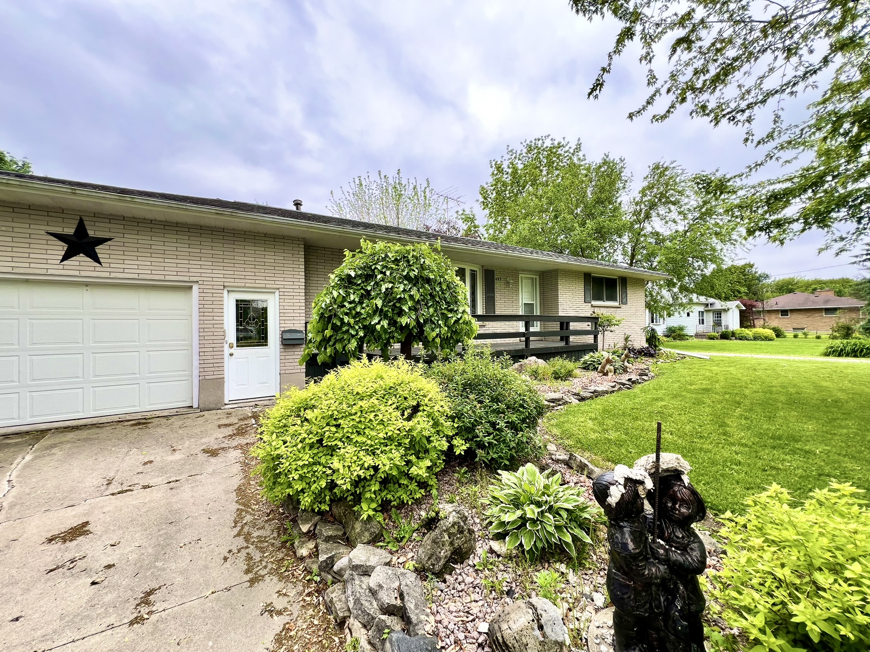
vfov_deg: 89.9
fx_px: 327
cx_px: 435
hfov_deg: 106.2
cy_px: 326
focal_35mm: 13
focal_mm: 1.57
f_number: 1.8
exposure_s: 1/289
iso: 32
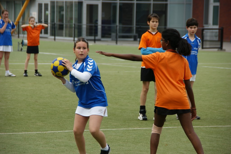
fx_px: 1299
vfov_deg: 6.8
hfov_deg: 10.2
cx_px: 116
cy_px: 77
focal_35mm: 202
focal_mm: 135
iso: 100
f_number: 6.3
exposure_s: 1/320
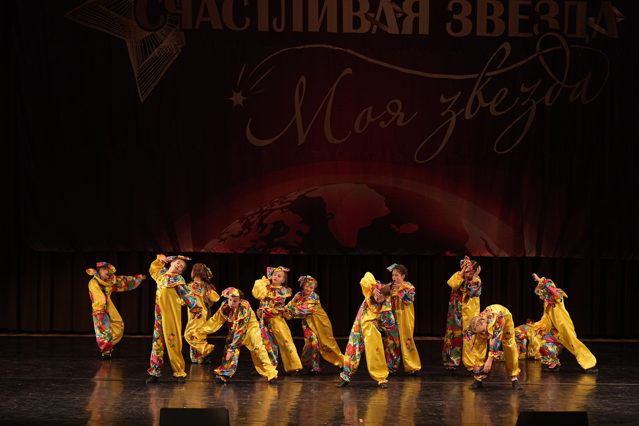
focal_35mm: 121
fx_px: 2148
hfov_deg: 16.9
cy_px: 213
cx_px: 320
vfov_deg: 11.3
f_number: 2.8
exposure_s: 1/400
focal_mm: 121
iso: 1600
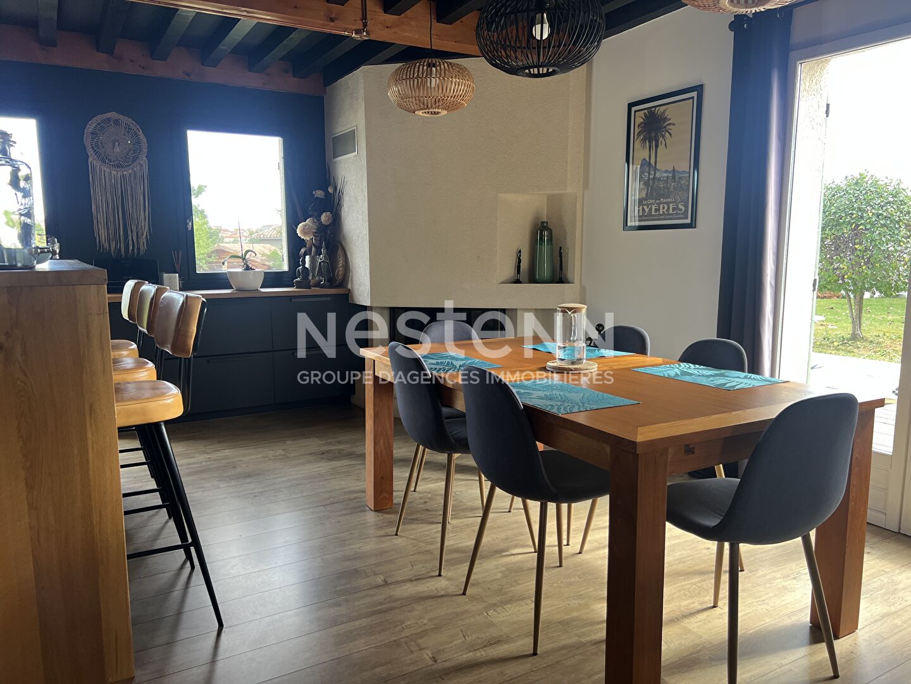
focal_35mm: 26
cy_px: 342
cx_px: 456
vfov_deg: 53.1
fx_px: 684
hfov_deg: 67.3
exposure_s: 1/121
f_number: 1.5
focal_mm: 5.7
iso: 100
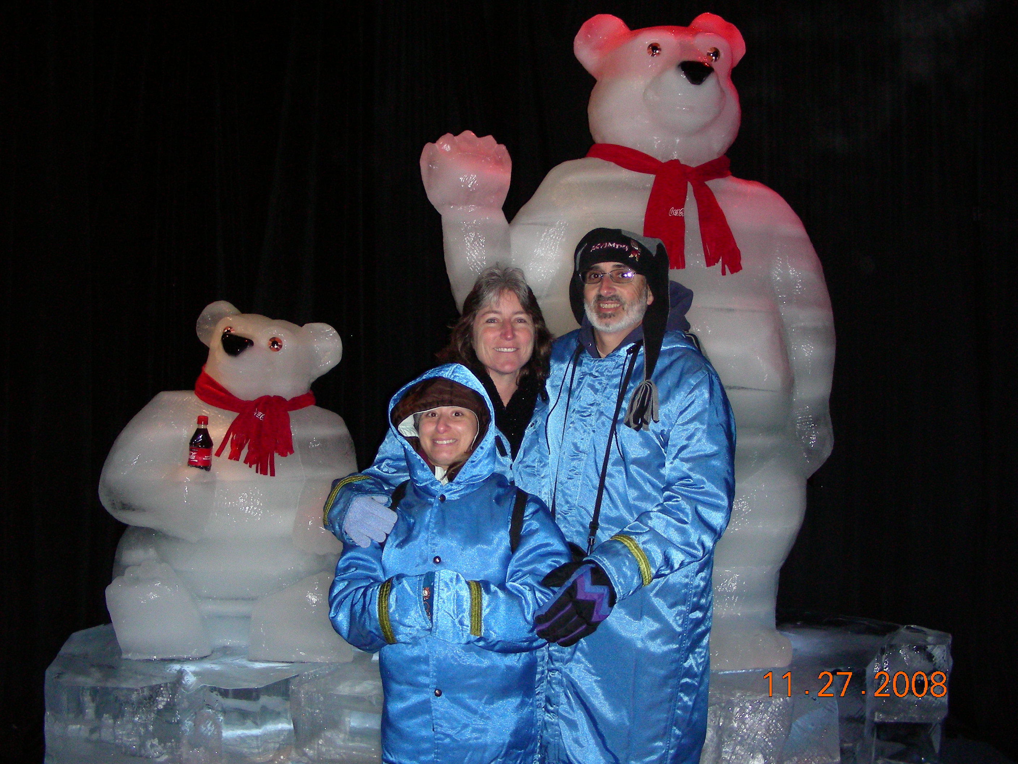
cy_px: 382
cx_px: 509
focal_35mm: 38
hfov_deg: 49.0
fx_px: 1118
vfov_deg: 37.7
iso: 200
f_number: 3.5
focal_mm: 6.3
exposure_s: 1/60.1
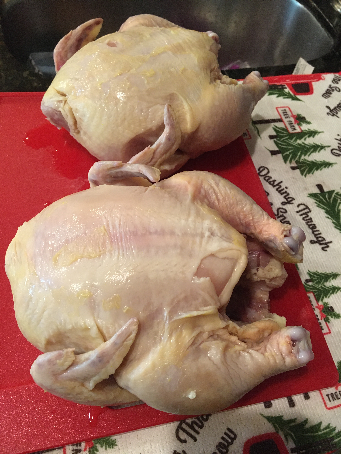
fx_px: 381
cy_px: 227
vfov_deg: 61.7
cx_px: 170
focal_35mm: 29
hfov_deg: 48.2
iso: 200
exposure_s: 1/30
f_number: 2.2
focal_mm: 4.15
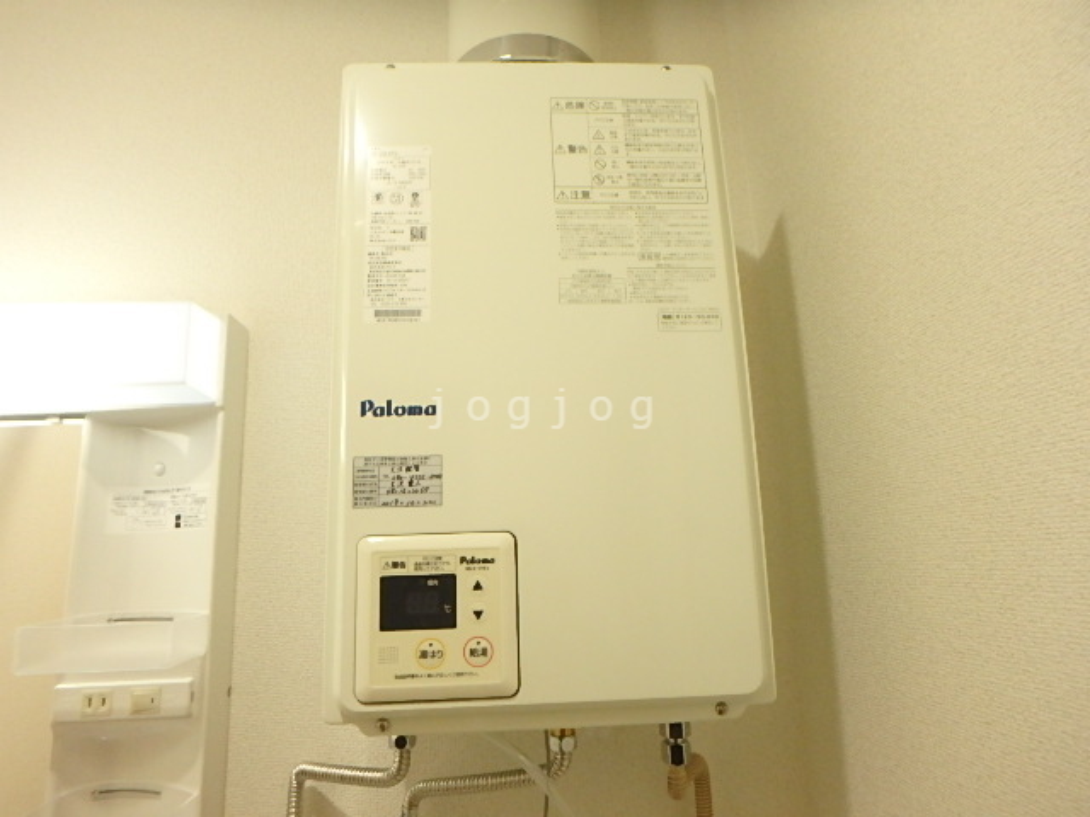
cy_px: 408
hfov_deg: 79.0
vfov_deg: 63.4
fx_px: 661
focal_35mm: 21
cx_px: 545
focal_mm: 3.7
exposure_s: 1/30
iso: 500
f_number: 3.5
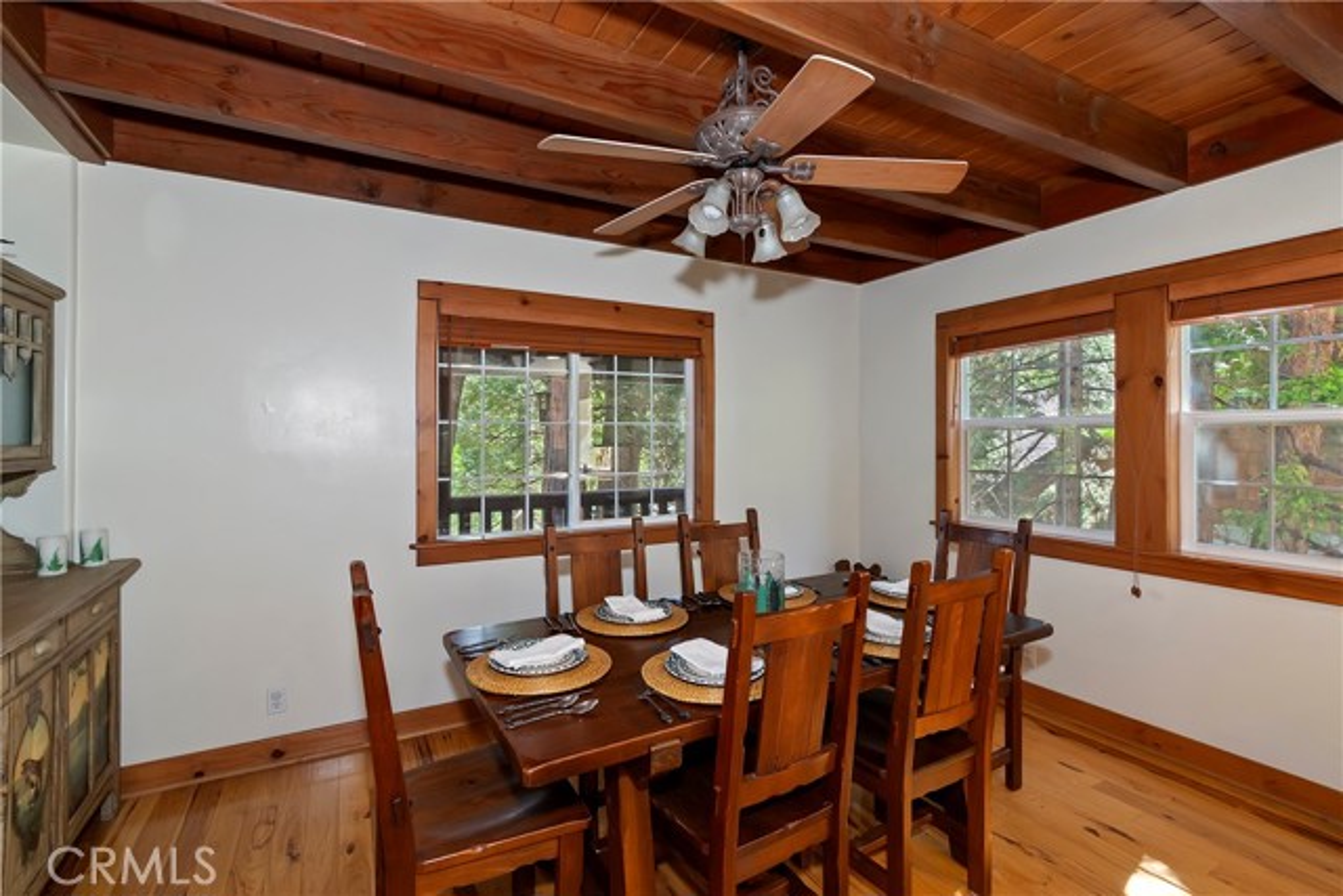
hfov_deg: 100.4
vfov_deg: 77.4
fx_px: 560
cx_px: 672
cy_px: 448
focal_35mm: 15
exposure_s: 1/30
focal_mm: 10
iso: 400
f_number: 8
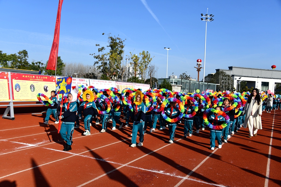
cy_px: 94
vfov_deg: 38.9
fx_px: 265
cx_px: 140
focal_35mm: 34
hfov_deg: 55.8
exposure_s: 1/400
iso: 64
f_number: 7.1
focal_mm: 34
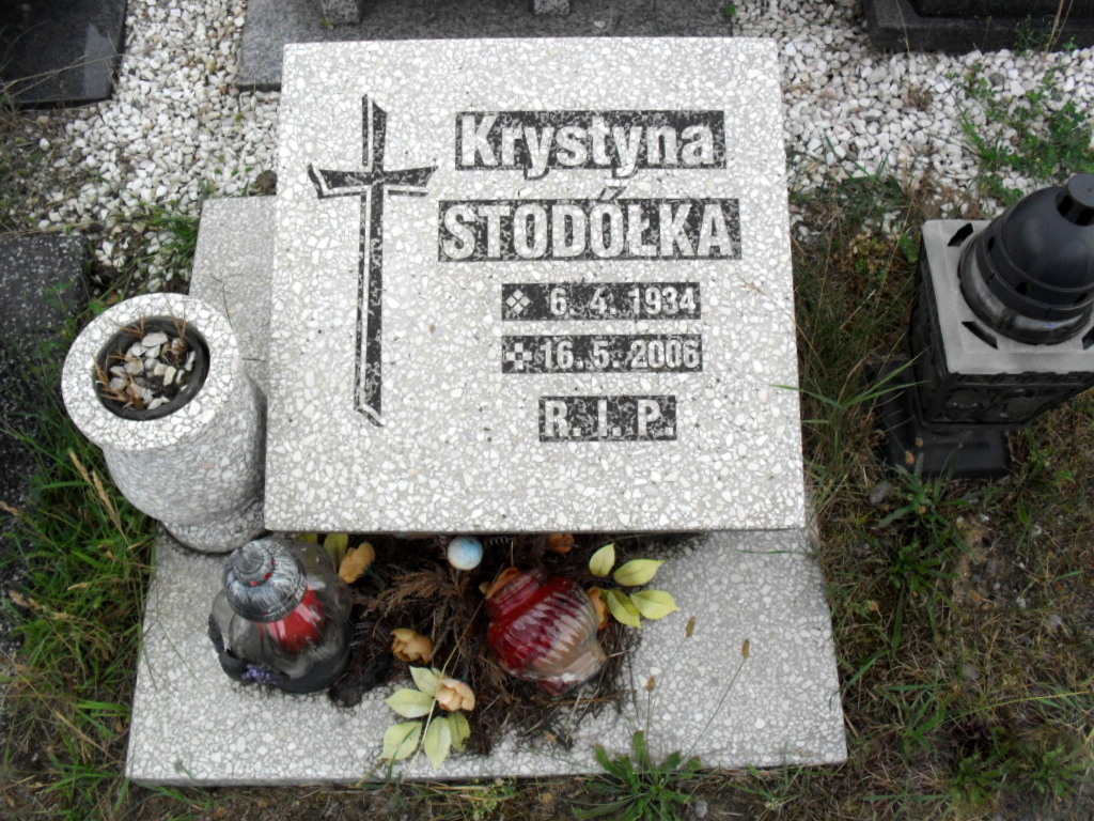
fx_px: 1106
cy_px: 410
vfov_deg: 40.7
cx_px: 547
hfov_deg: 52.6
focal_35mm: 35
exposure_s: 1/500
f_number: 3.2
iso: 100
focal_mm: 6.3
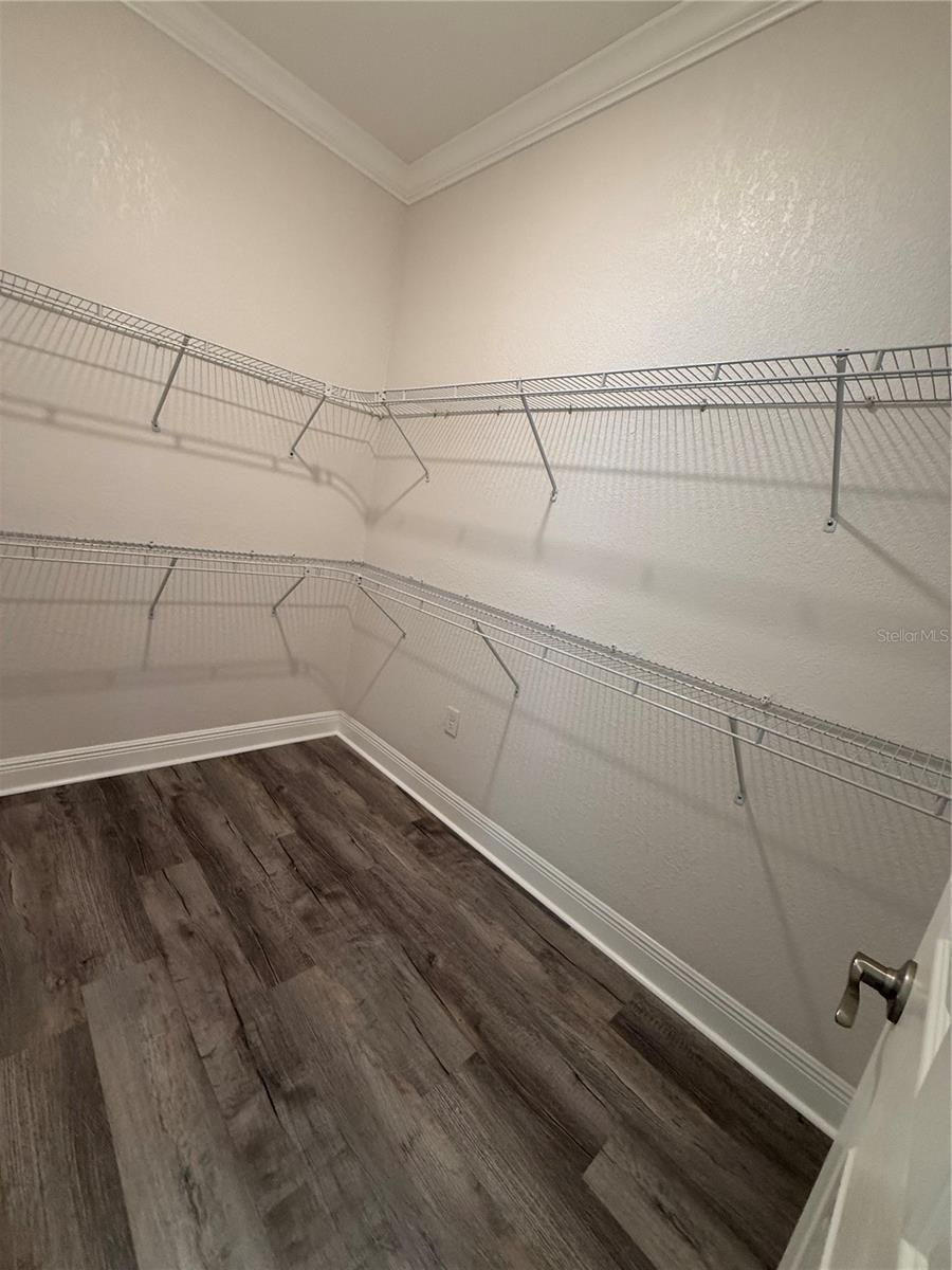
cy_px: 635
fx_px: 513
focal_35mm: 14
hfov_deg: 85.7
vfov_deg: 102.1
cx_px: 476
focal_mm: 2.22
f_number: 2.2
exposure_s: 1/120
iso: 320
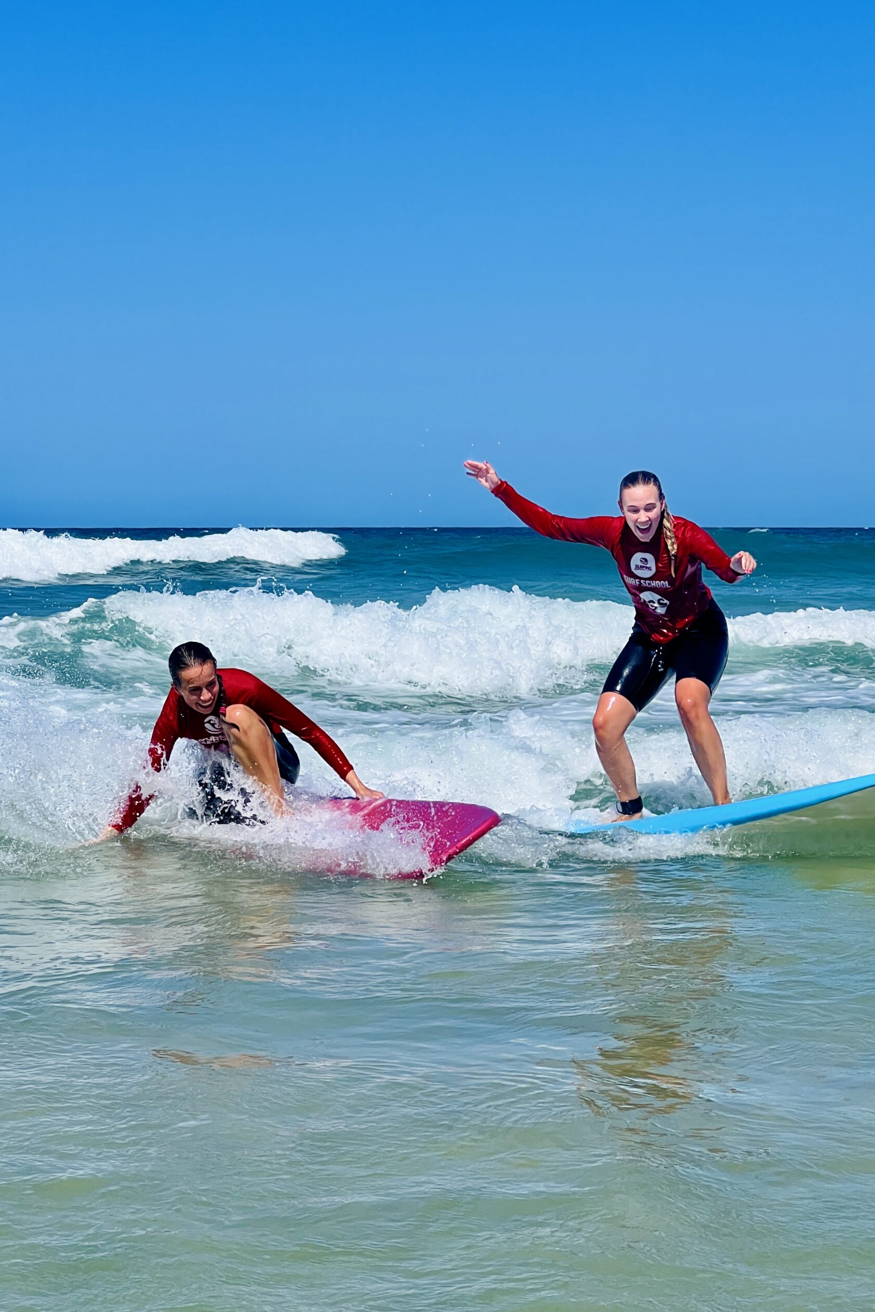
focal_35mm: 81
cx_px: 457
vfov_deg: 25.1
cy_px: 657
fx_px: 2953
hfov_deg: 16.9
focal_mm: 9
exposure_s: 1/1727
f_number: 2.8
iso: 32
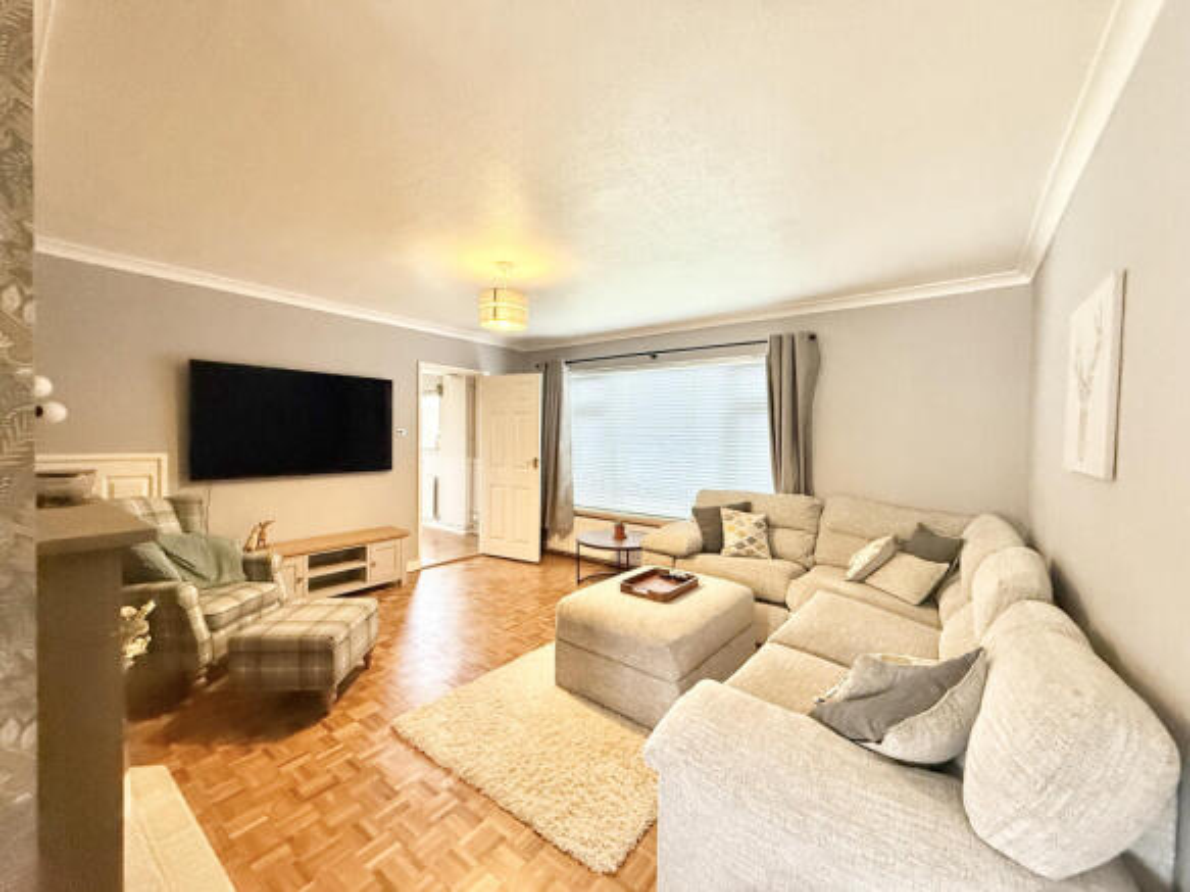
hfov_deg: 102.1
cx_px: 595
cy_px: 446
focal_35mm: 14
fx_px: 481
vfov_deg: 85.7
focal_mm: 2.22
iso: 320
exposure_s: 1/69
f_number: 2.2
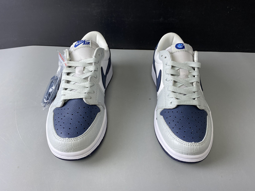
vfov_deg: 49.7
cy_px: 96
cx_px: 129
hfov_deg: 63.5
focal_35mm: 28
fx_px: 206
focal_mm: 4.25
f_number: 1.8
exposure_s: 1/100
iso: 100
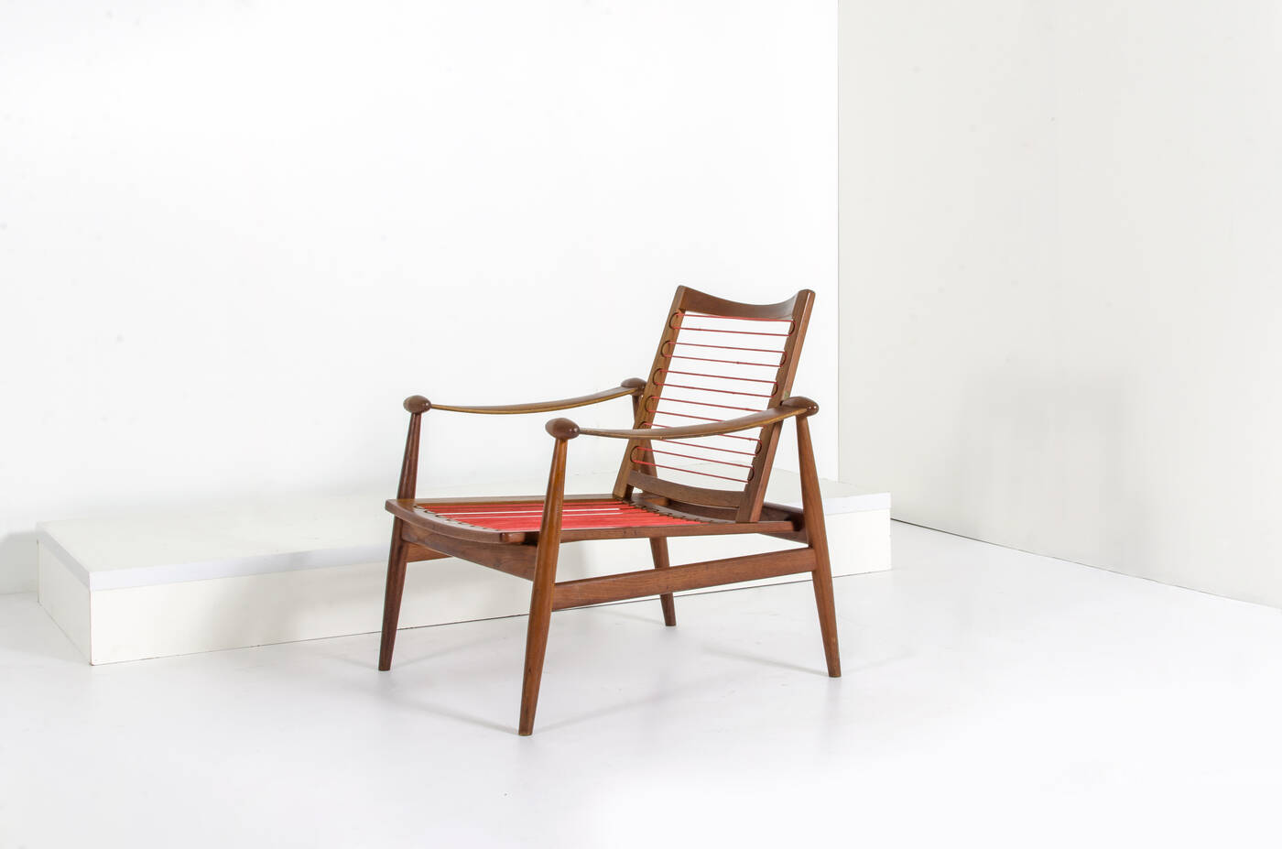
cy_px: 424
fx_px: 1866
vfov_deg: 25.6
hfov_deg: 37.9
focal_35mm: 52
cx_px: 641
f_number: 16
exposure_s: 1/160
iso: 100
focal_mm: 35
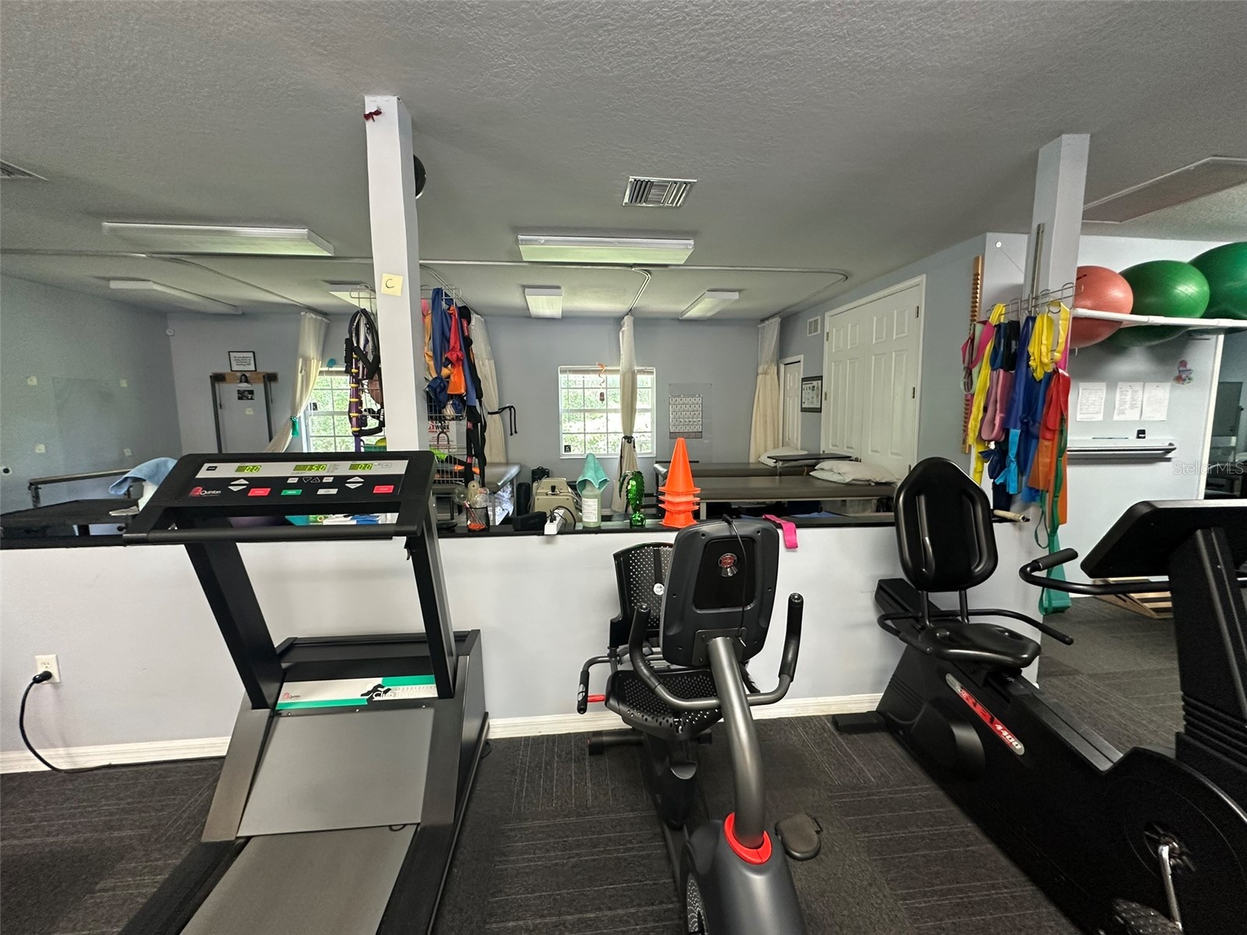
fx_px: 504
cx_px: 624
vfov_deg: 85.7
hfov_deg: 102.1
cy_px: 468
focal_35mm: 14
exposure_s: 1/60
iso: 250
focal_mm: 2.22
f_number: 2.2
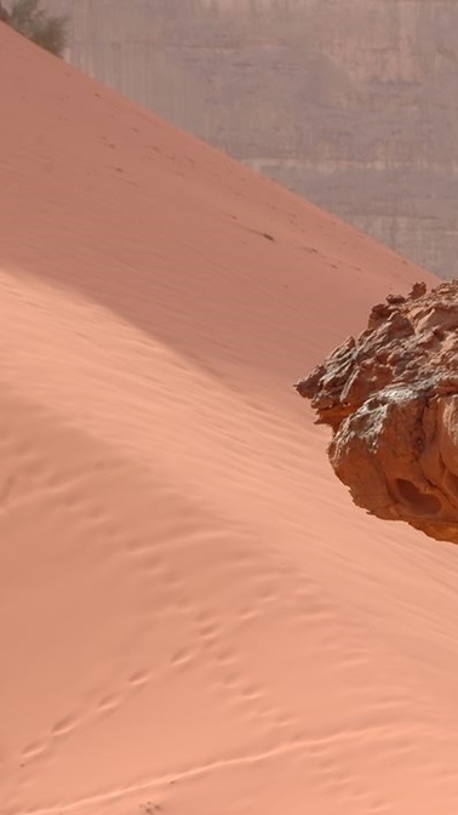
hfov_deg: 2.2
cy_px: 411
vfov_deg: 3.9
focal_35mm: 550
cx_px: 529
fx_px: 11874
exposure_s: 1/125
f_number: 13
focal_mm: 230
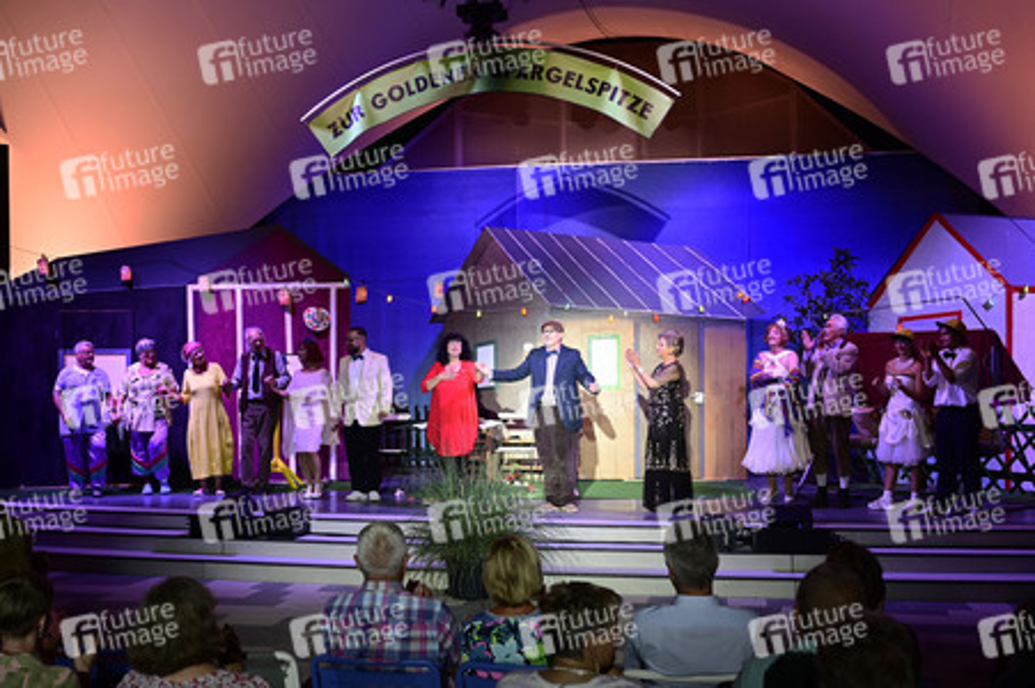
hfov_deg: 49.6
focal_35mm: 39
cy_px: 344
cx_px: 518
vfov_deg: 34.2
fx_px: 1120
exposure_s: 1/320
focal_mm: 39
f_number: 5.6
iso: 2000
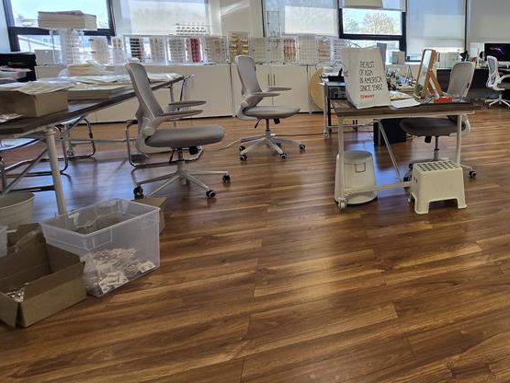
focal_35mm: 24
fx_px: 354
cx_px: 461
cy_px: 103
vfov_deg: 54.5
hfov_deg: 60.4
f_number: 2.2
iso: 80
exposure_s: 1/120
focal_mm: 2.2
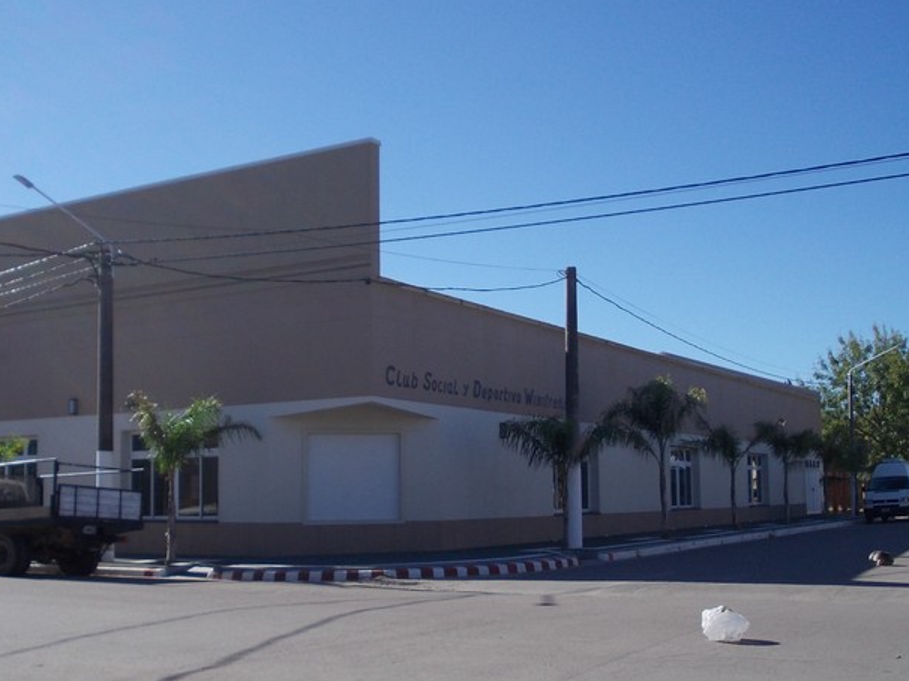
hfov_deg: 39.6
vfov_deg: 30.2
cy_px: 399
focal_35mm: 48
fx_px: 1260
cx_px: 414
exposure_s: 1/320
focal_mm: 5.3
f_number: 6.2
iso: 80
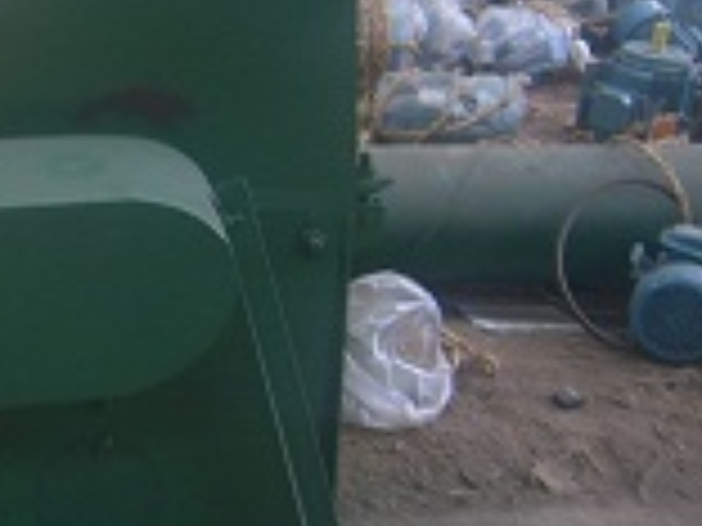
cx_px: -176
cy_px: 166
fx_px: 1825
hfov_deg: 20.2
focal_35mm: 90
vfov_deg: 16.4
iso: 50
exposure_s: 1/45
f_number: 2.8
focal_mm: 5.8
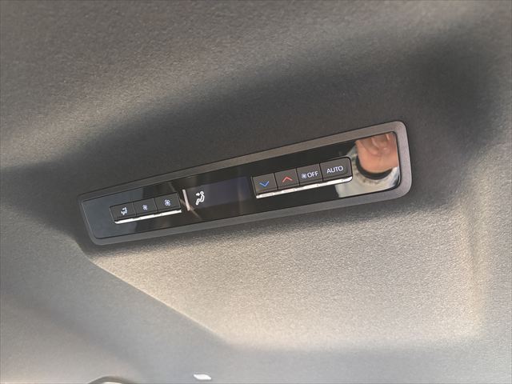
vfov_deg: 53.1
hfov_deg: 67.3
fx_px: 385
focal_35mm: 26
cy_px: 192
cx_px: 256
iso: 500
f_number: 1.6
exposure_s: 1/54
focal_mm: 5.96
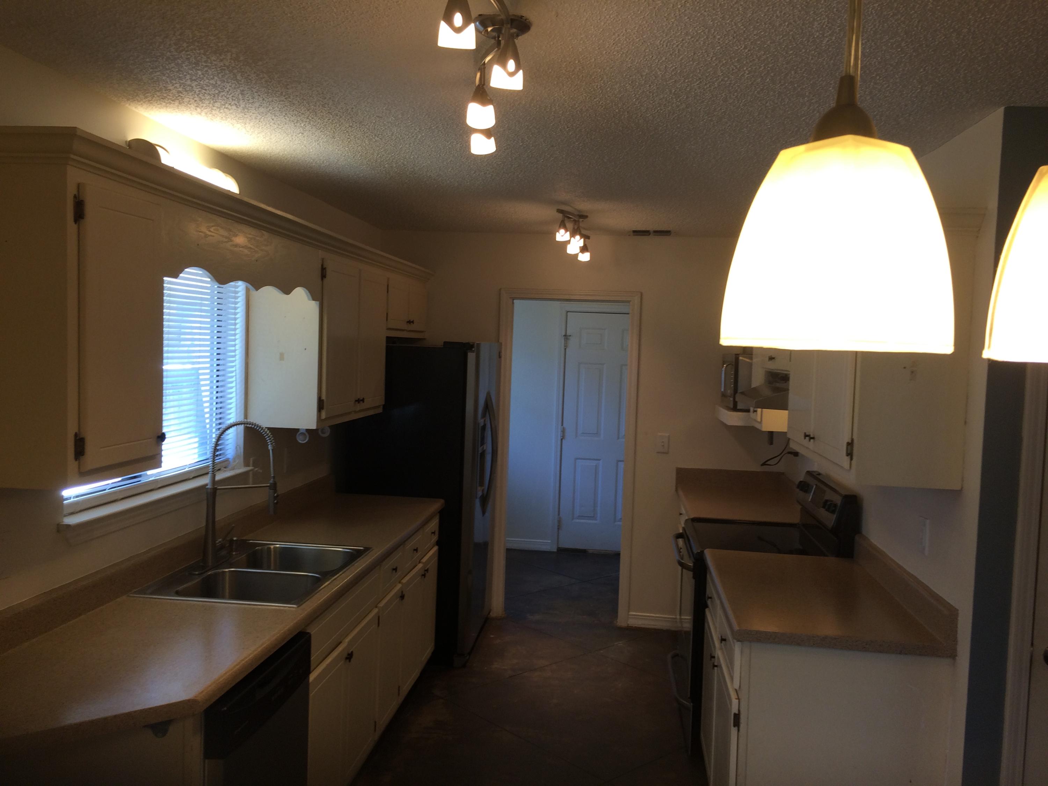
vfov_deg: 48.2
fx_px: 878
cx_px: 524
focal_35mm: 29
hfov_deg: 61.7
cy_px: 393
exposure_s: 1/40
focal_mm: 4.15
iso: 32
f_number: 2.2
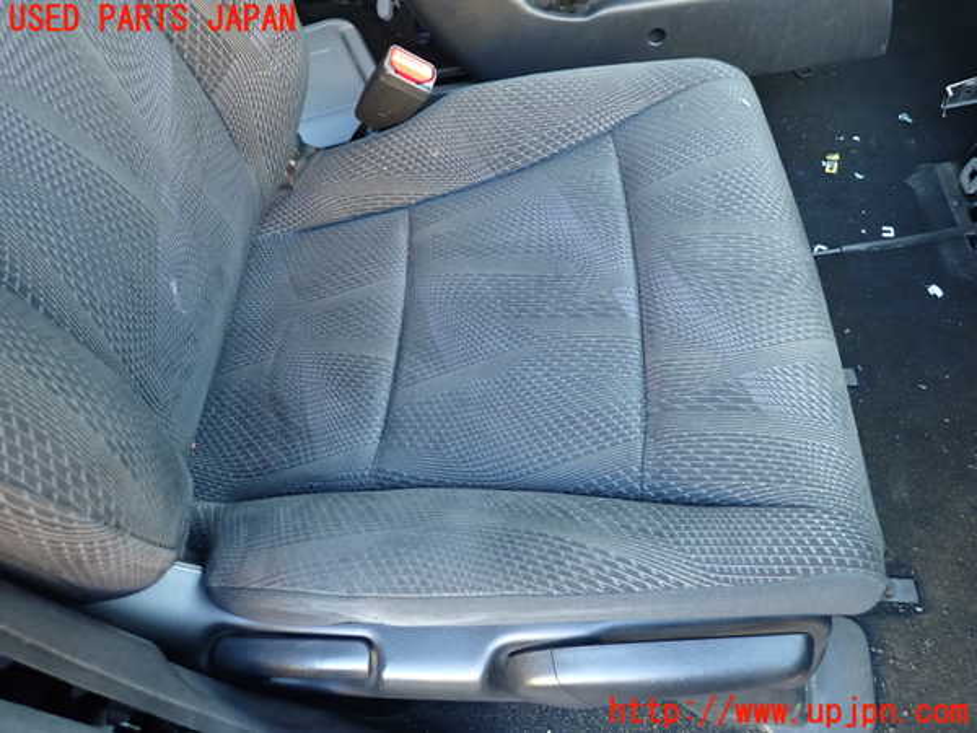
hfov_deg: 69.4
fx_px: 706
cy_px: 366
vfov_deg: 54.9
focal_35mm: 25
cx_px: 488
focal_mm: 4.5
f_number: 2
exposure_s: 1/30
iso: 200
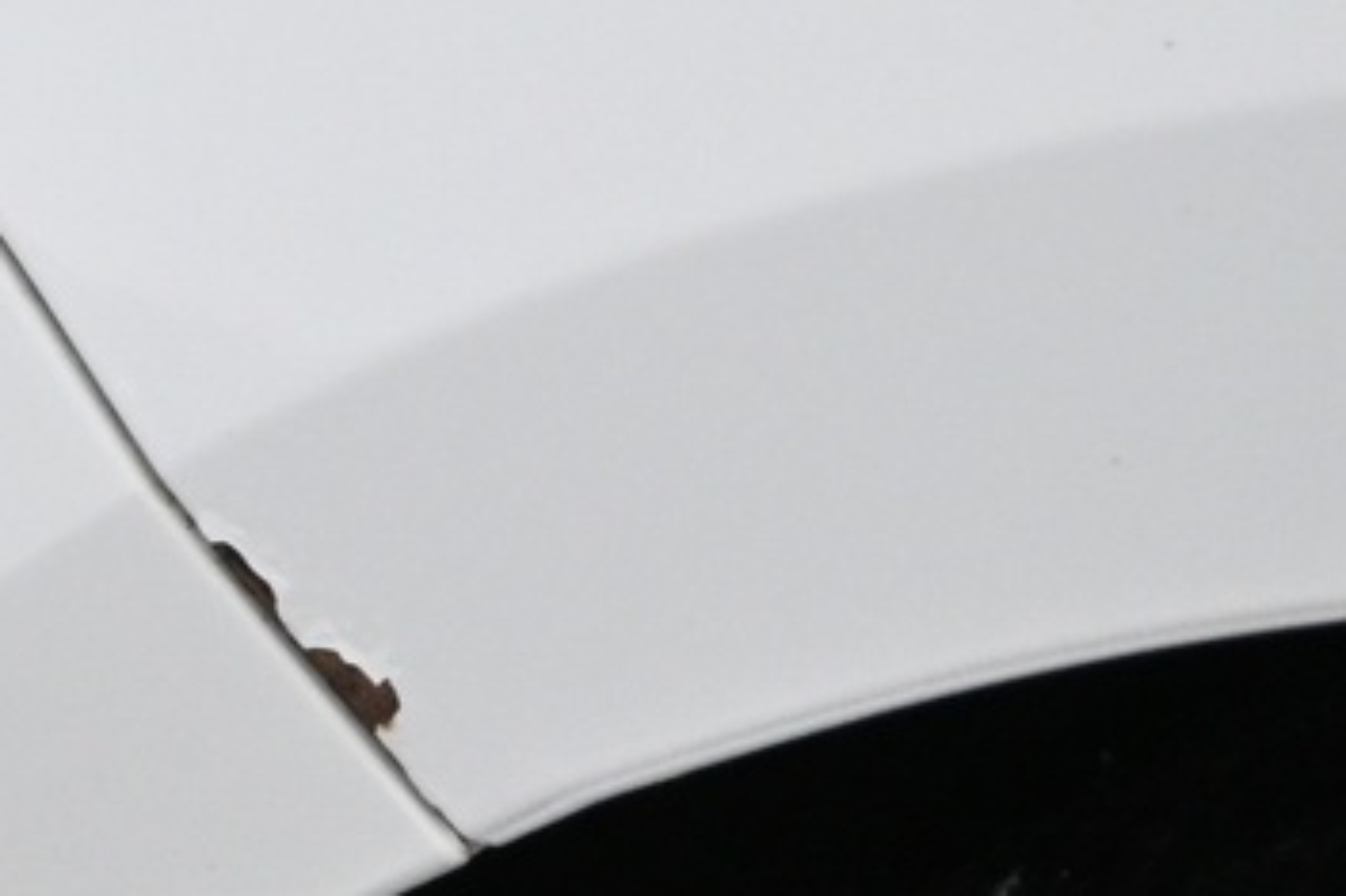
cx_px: 149
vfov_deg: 7.5
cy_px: 301
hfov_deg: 11.2
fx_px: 6818
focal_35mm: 182
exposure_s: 1/125
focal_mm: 26.5
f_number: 4.5
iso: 2000
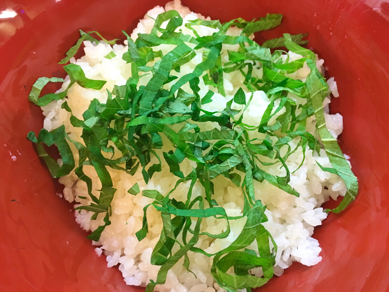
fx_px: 326
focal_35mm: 29
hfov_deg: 61.7
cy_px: 146
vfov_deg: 48.2
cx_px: 194
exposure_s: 1/15
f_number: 2.2
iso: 64
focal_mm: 4.15
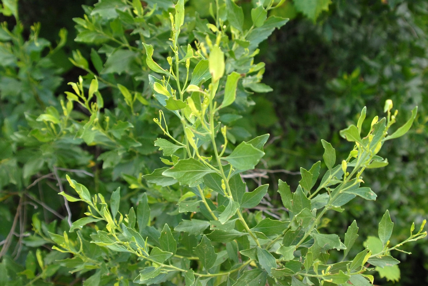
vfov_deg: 32.0
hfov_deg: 46.4
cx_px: 214
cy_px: 143
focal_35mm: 42
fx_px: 500
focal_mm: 28
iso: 400
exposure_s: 1/125
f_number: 5.6
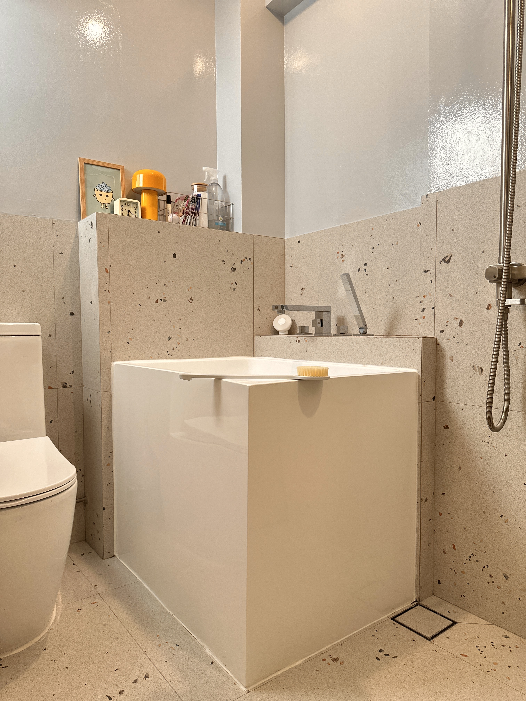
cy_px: 350
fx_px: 486
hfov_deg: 56.8
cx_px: 263
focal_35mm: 24
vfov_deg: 71.6
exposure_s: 1/60
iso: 320
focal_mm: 6.86
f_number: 1.78
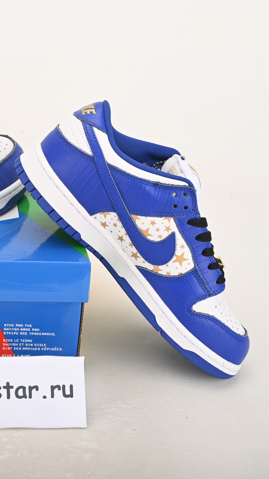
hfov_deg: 16.1
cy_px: 238
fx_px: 926
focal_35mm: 73
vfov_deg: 29.0
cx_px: -22
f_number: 11
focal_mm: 46
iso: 100
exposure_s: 1/200
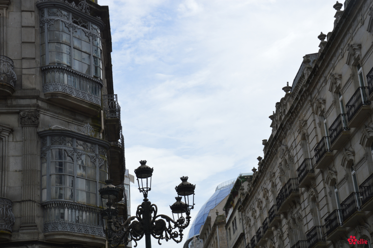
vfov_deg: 20.1
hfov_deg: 29.9
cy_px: 124
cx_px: 186
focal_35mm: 68
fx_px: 699
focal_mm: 45
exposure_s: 1/320
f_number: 9
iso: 100
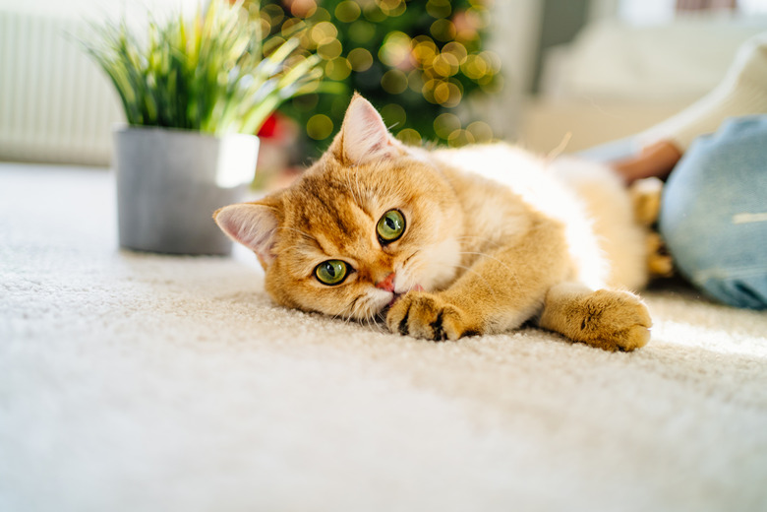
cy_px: 256
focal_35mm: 35
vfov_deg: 37.9
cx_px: 384
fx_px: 746
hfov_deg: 54.4
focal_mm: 35
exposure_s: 1/320
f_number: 2
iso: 250
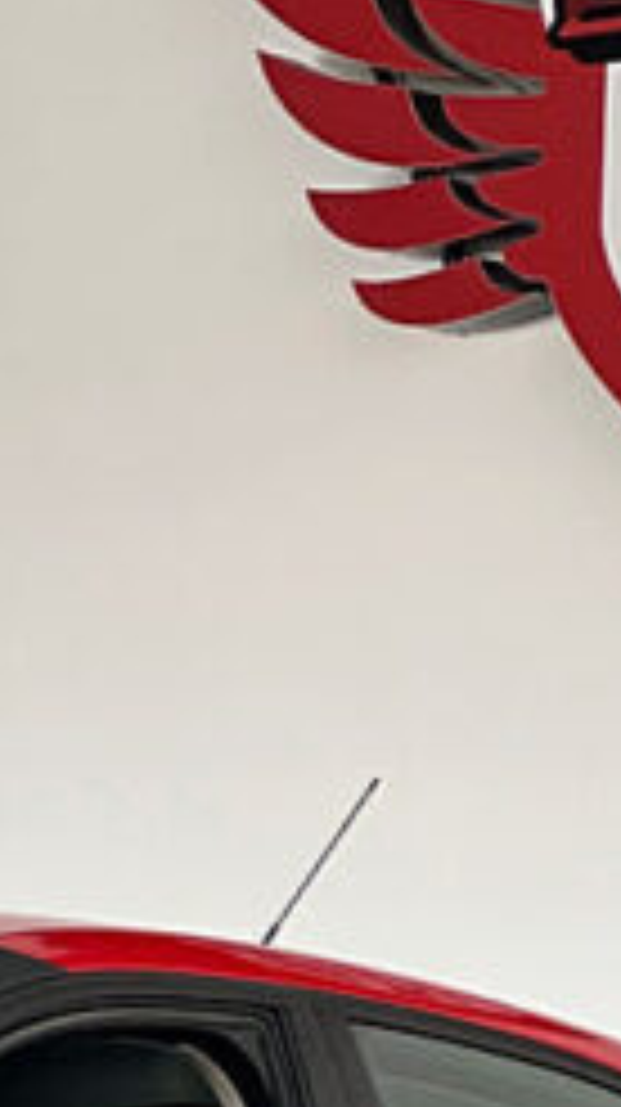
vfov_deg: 7.9
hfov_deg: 4.4
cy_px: 1156
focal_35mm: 273
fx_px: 8008
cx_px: -616
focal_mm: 9
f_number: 2.8
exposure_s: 1/121
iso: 160
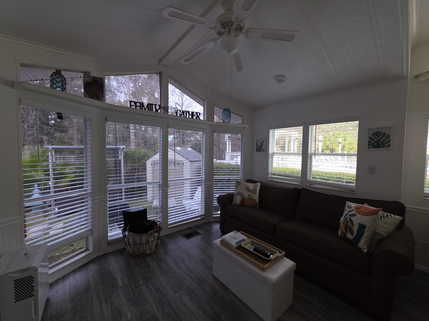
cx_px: 214
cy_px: 160
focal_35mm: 13
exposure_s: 1/120
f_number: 1.9
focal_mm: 2.2
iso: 32
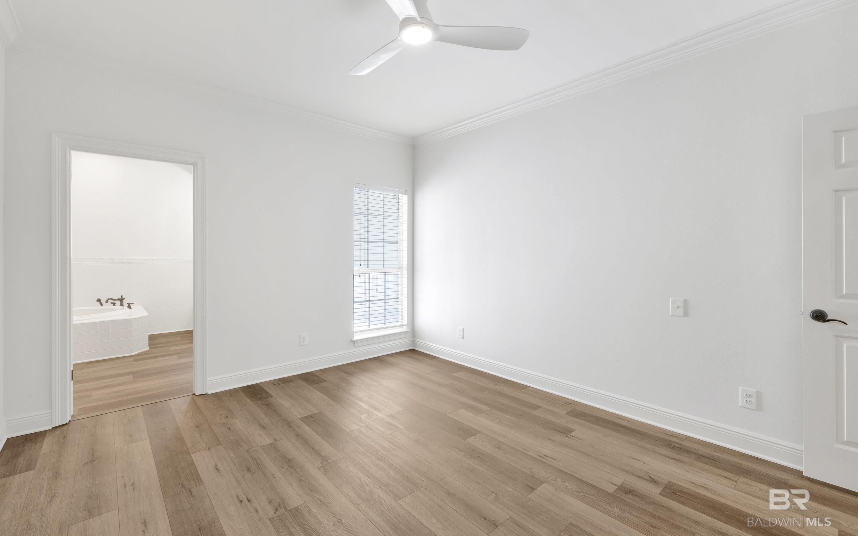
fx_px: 351
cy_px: 250
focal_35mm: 15
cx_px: 412
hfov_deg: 101.4
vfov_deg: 74.7
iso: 400
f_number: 11
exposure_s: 1/15
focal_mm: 14
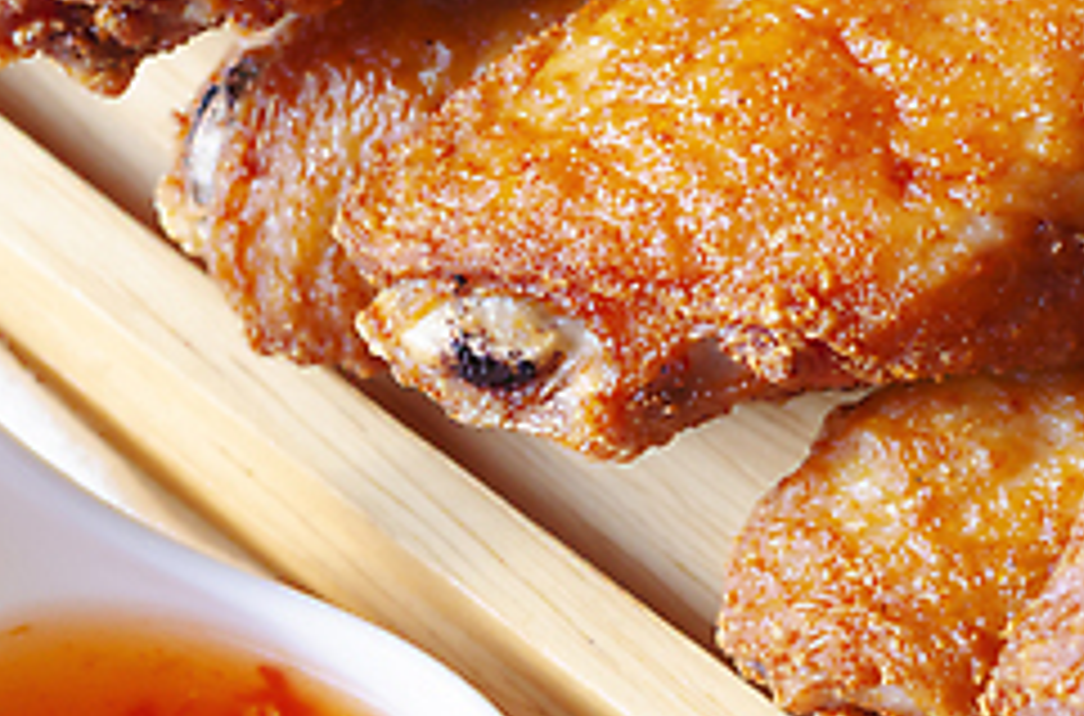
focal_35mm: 226
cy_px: 374
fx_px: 6783
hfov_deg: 9.1
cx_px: 1053
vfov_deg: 6.0
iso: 400
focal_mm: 60
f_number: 7.1
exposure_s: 1/80
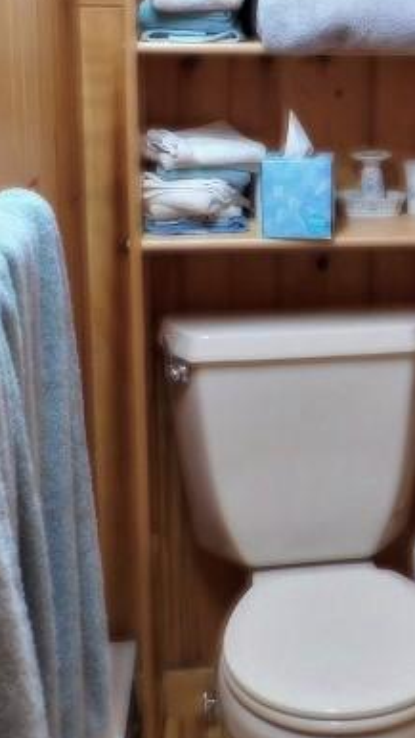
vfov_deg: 31.8
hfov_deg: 17.7
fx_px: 1272
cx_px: 491
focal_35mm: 65
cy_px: 184
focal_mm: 4
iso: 220
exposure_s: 1/30
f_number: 3
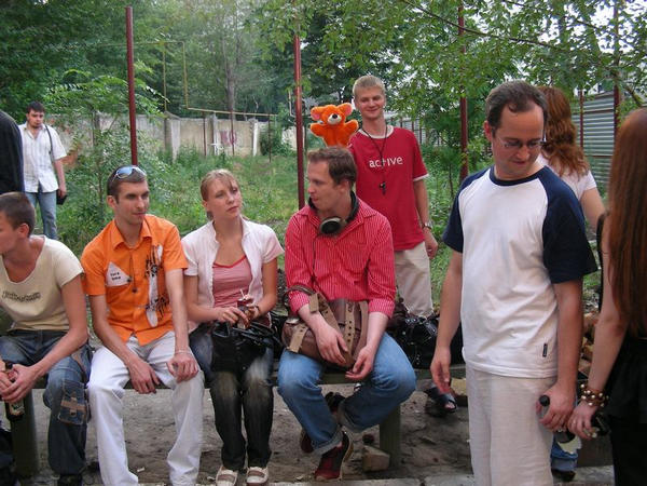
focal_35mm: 38
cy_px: 243
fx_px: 710
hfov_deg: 49.0
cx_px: 324
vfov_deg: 37.7
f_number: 3.5
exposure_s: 1/50.3
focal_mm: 6.3
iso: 50
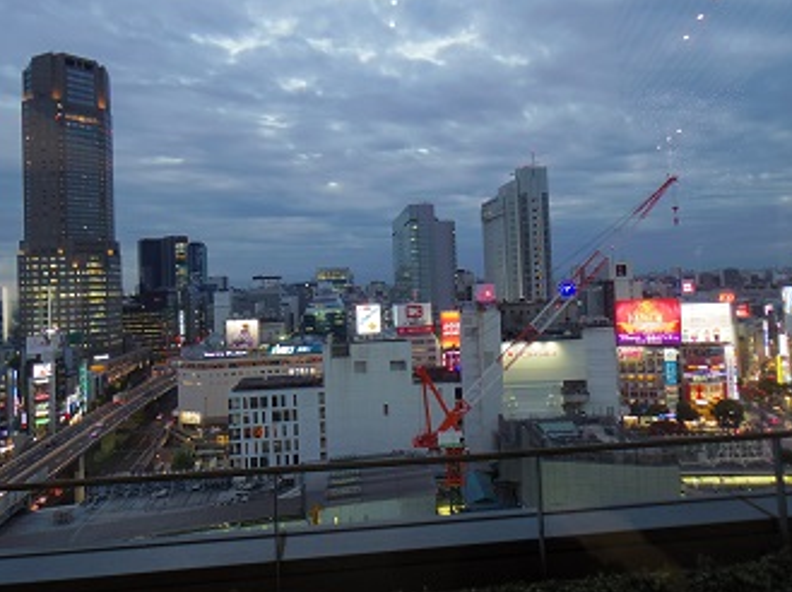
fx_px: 640
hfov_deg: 63.5
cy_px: 260
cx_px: 402
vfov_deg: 49.5
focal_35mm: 28
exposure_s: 1/40
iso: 640
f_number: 2.8
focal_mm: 5.1
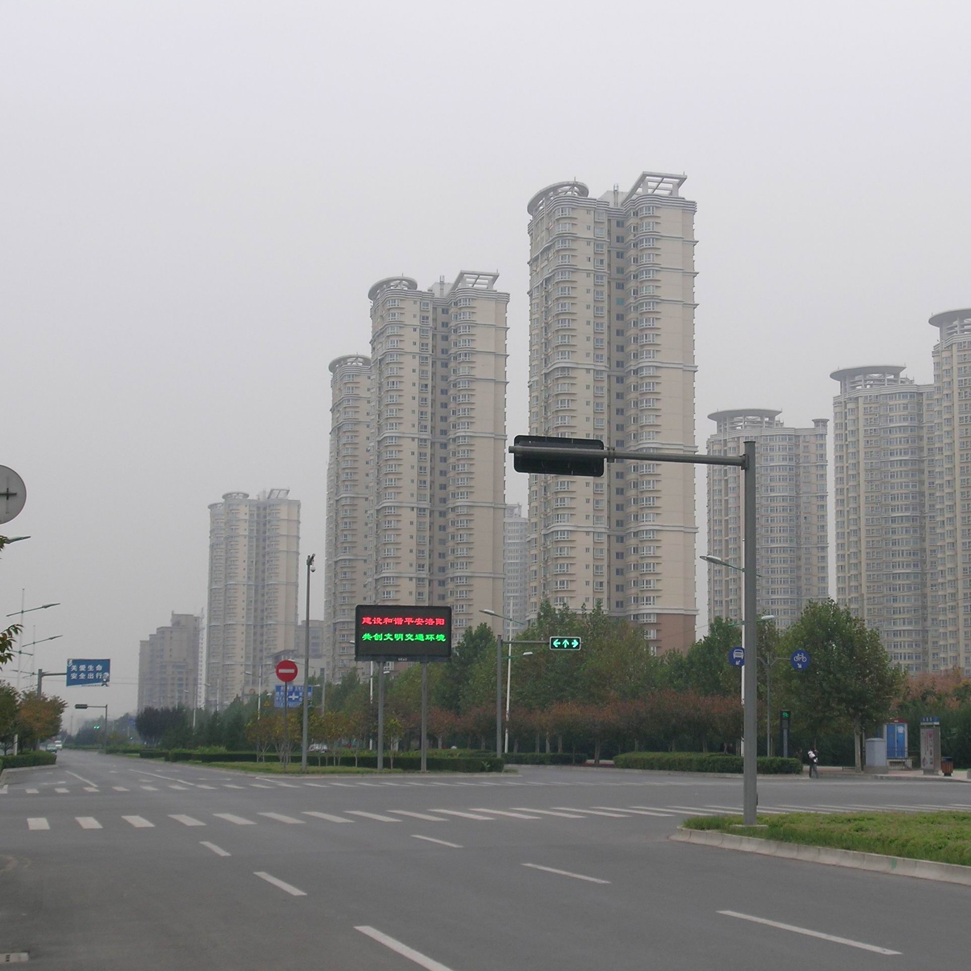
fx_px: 1999
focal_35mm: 63
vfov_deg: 27.3
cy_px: 486
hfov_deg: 27.2
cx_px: 637
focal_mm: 11.1
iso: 50
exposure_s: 1/112
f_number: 4.9
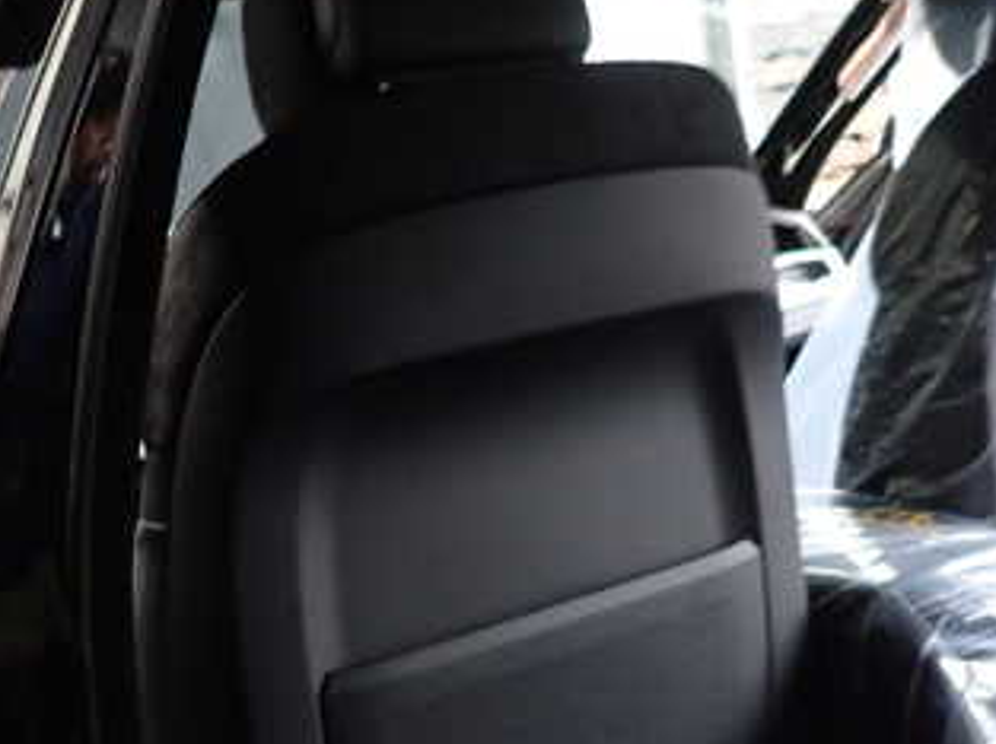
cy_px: 467
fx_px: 1380
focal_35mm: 48
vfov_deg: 30.1
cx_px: 490
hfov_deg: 39.7
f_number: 2
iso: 500
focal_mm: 4.5
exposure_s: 1/30
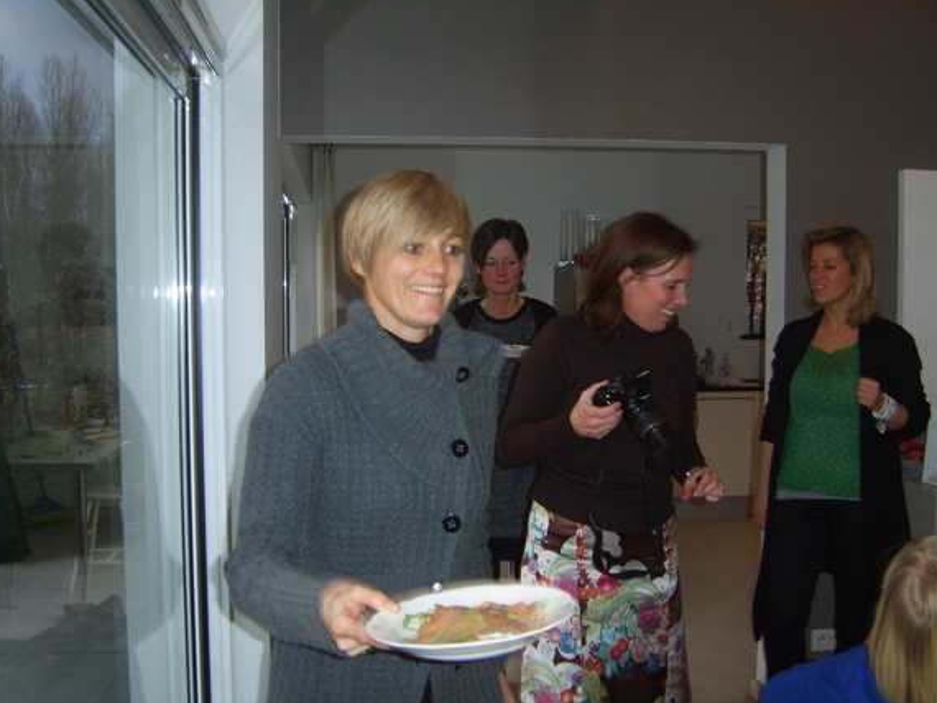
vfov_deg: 36.0
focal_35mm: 40
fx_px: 1083
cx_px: 449
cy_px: 353
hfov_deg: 46.8
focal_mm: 7.8
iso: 100
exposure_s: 1/30
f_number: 2.8
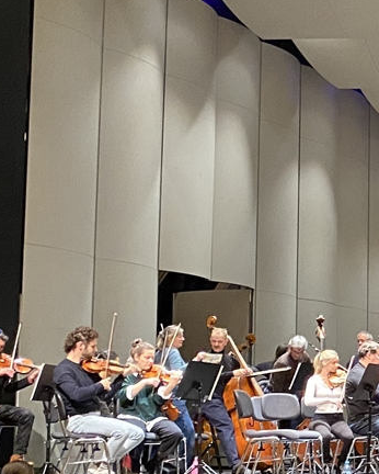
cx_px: 694
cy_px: 318
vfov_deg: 20.3
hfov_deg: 14.3
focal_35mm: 94
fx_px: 1317
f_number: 1.8
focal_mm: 4.25
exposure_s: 1/40
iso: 500
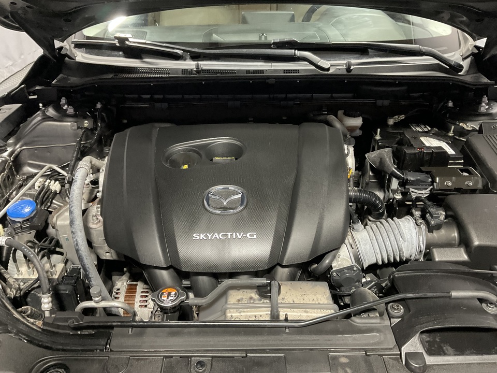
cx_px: 248
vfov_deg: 48.2
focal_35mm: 29
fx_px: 416
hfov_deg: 61.7
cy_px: 186
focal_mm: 3
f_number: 1.8
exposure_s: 1/60
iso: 250
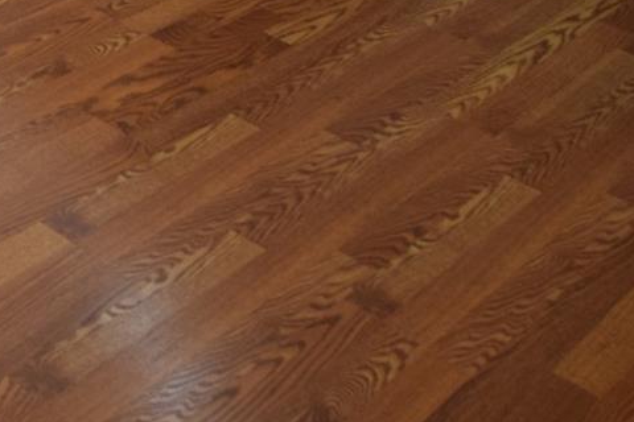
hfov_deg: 20.2
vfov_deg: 14.4
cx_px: -376
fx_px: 1464
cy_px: -342
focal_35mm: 83
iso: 400
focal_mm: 13
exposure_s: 1/80
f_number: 4.5
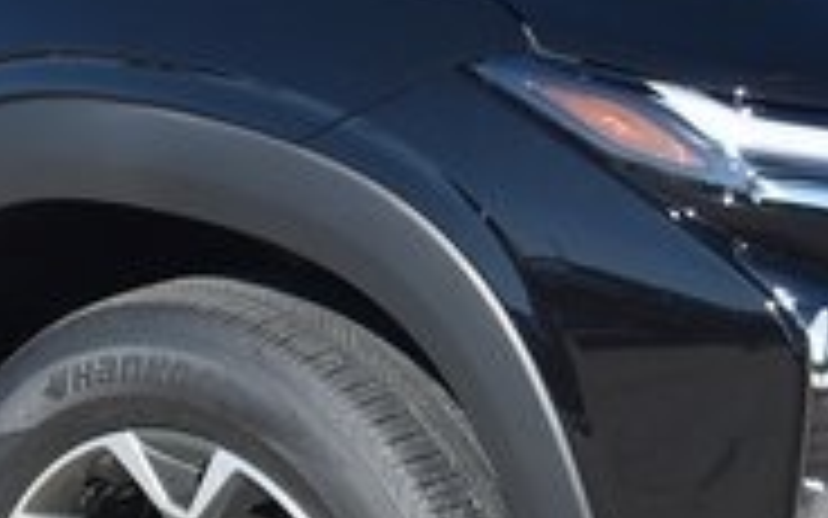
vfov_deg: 6.4
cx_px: 115
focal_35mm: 204
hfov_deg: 10.2
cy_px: -149
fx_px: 4603
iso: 100
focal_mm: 24
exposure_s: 1/640
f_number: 4.5
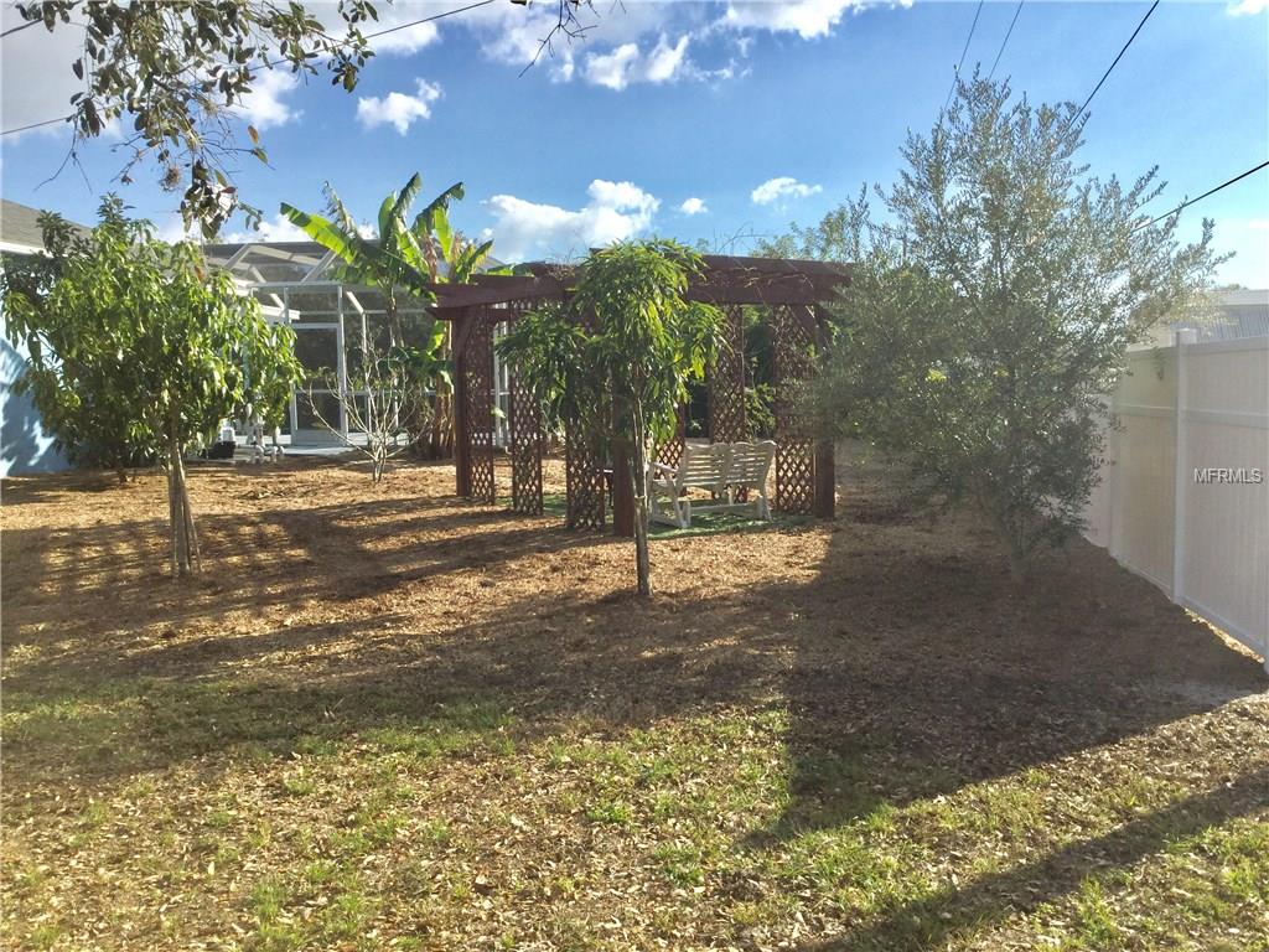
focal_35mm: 31
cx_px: 634
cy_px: 476
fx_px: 1136
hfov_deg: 58.4
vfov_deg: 45.4
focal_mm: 3.3
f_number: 2.4
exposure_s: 1/1431
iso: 25
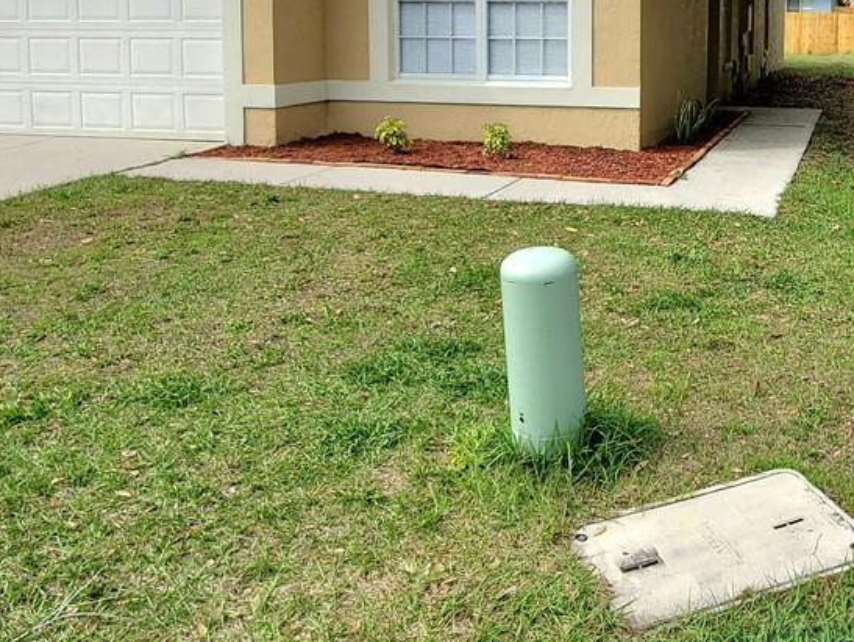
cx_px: 642
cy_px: 78
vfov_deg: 35.8
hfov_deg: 47.1
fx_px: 938
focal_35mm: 38
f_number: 2.2
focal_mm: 1.8
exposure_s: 1/1111
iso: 50
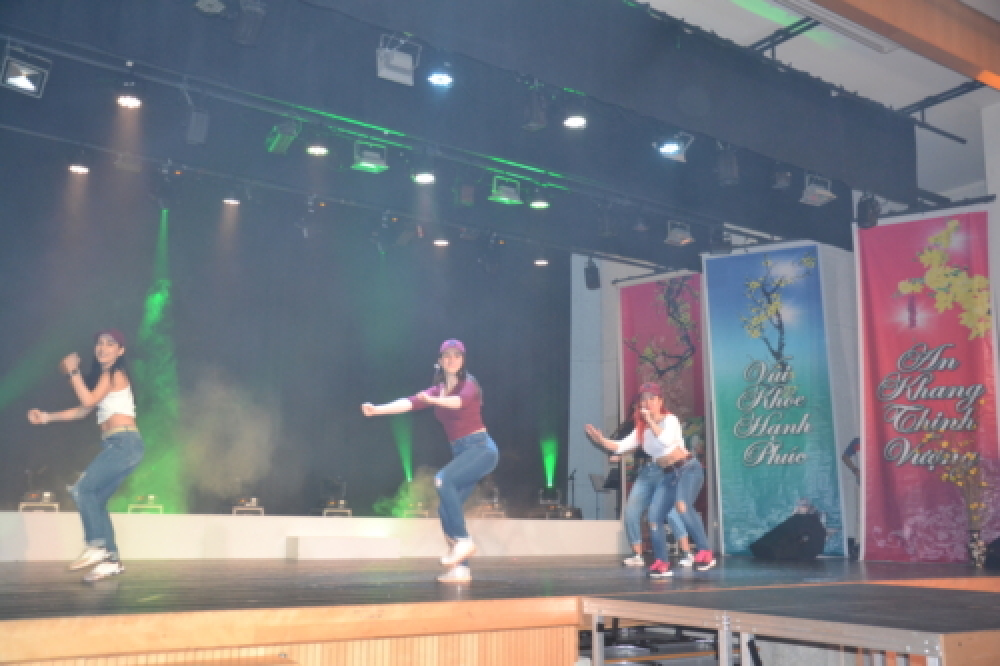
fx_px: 916
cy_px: 333
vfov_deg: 39.9
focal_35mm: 33
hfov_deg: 57.2
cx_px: 500
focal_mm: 22
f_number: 3.8
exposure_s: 1/60
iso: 1600
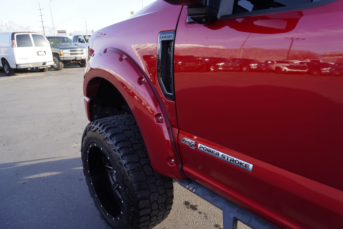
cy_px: 114
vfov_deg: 53.2
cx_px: 172
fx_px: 229
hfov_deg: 73.7
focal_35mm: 24
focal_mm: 16
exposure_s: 1/100
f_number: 5
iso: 100
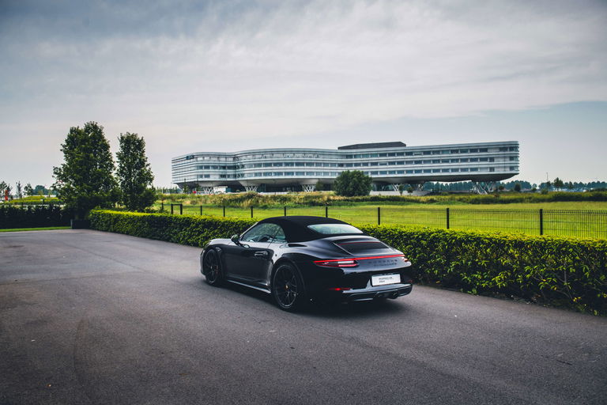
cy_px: 202
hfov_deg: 63.7
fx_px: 489
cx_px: 304
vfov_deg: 45.0
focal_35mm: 29
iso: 400
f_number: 5.6
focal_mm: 29
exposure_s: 1/250
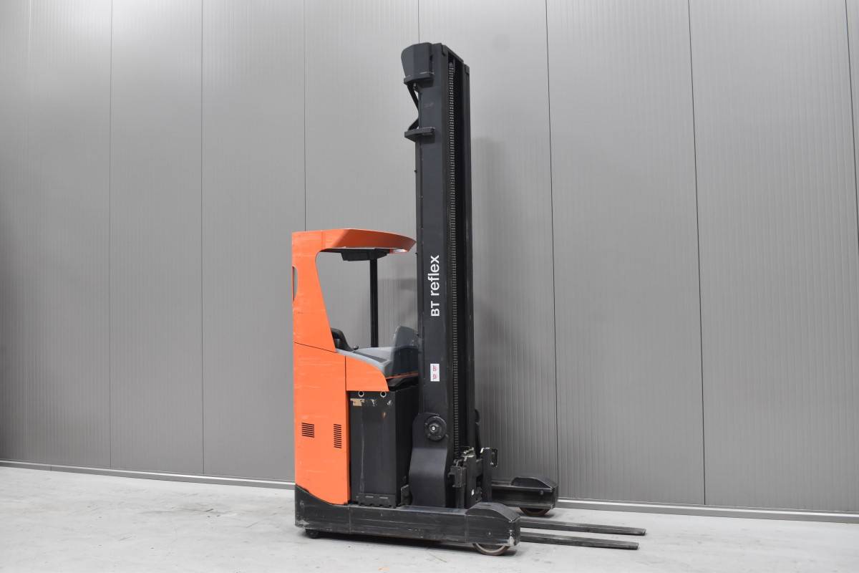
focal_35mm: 34
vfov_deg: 38.4
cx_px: 430
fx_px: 823
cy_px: 286
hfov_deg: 55.1
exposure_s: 1/20
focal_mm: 23
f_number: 5.6
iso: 1250
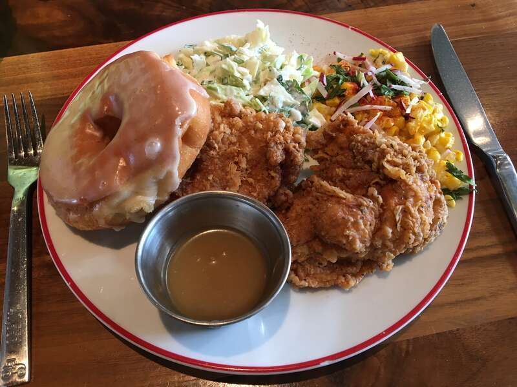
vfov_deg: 48.2
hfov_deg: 61.7
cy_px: 194
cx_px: 258
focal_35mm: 29
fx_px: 433
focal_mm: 4.15
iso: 64
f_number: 2.2
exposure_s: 1/30
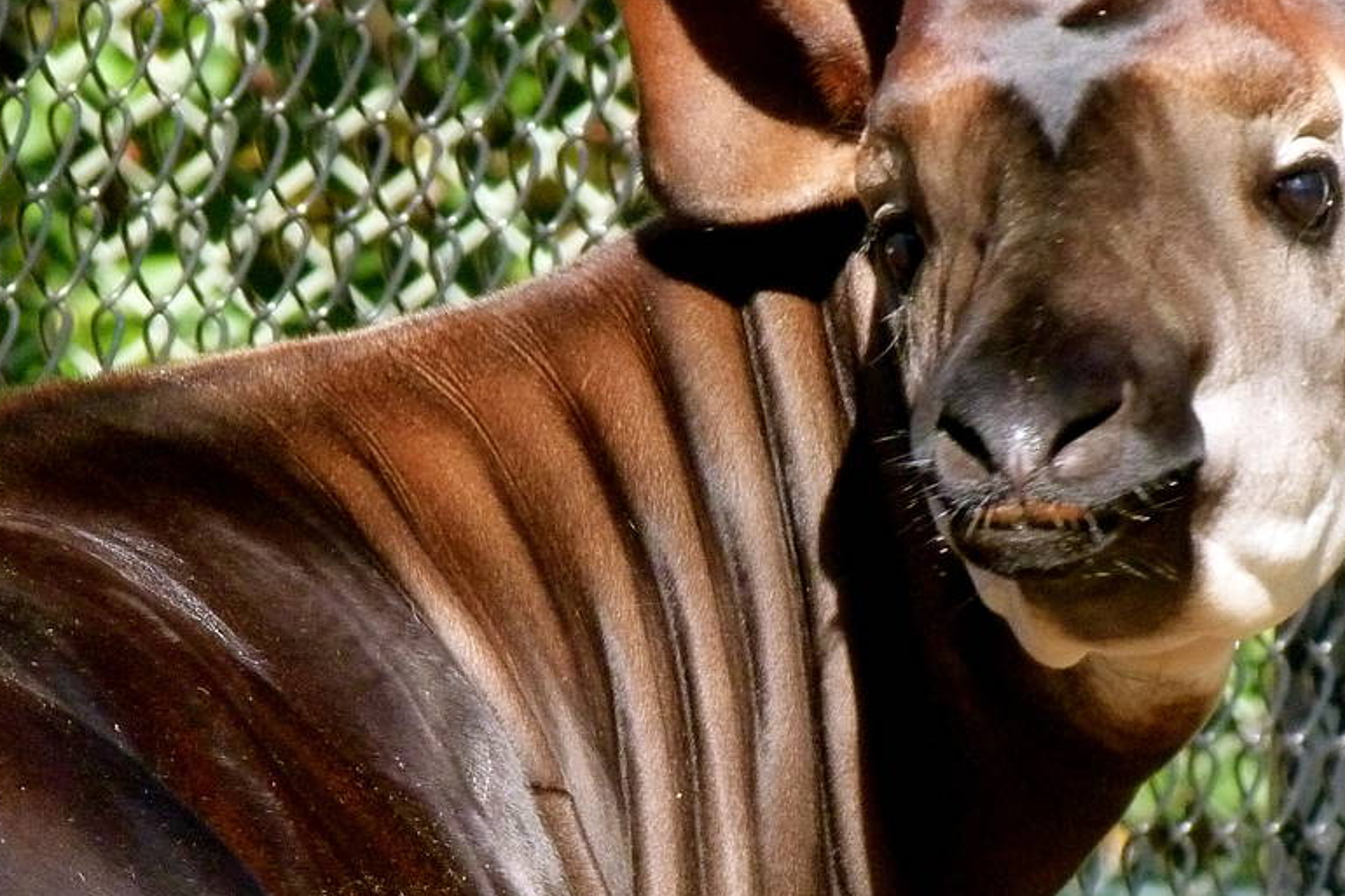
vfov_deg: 1.4
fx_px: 35931
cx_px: 645
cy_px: 720
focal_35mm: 962
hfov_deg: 2.1
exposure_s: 1/400
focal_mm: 80.1
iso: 500
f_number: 4.4
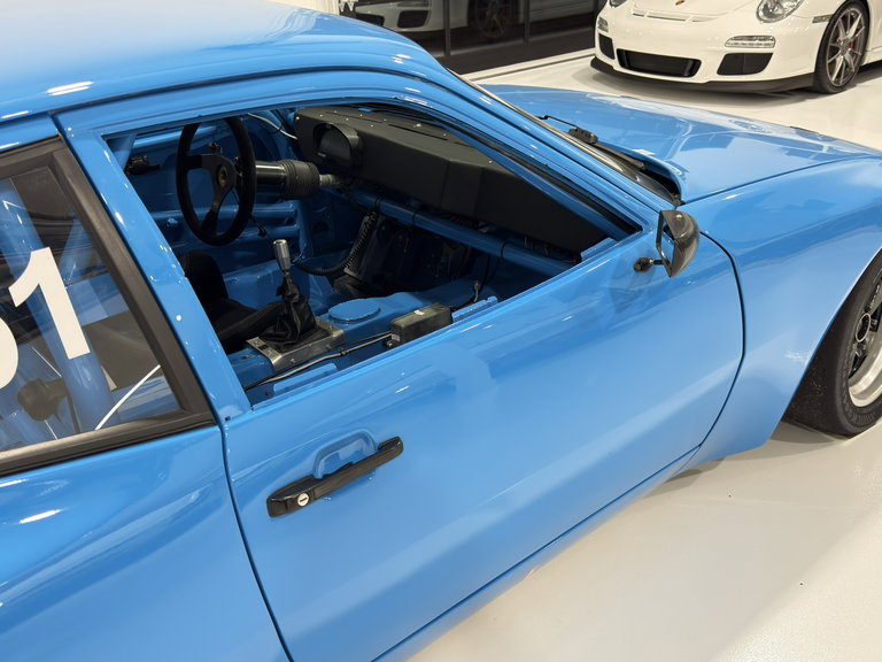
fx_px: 892
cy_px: 331
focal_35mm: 35
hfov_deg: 52.6
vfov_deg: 40.7
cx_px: 441
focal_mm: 6.76
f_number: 1.78
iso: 100
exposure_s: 1/120
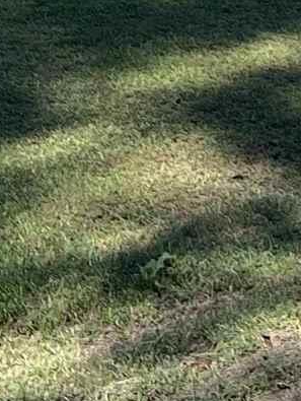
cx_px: 252
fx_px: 2338
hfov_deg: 7.4
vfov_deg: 9.3
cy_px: -342
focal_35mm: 202
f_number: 1.5
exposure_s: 1/3571
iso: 50
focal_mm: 5.7
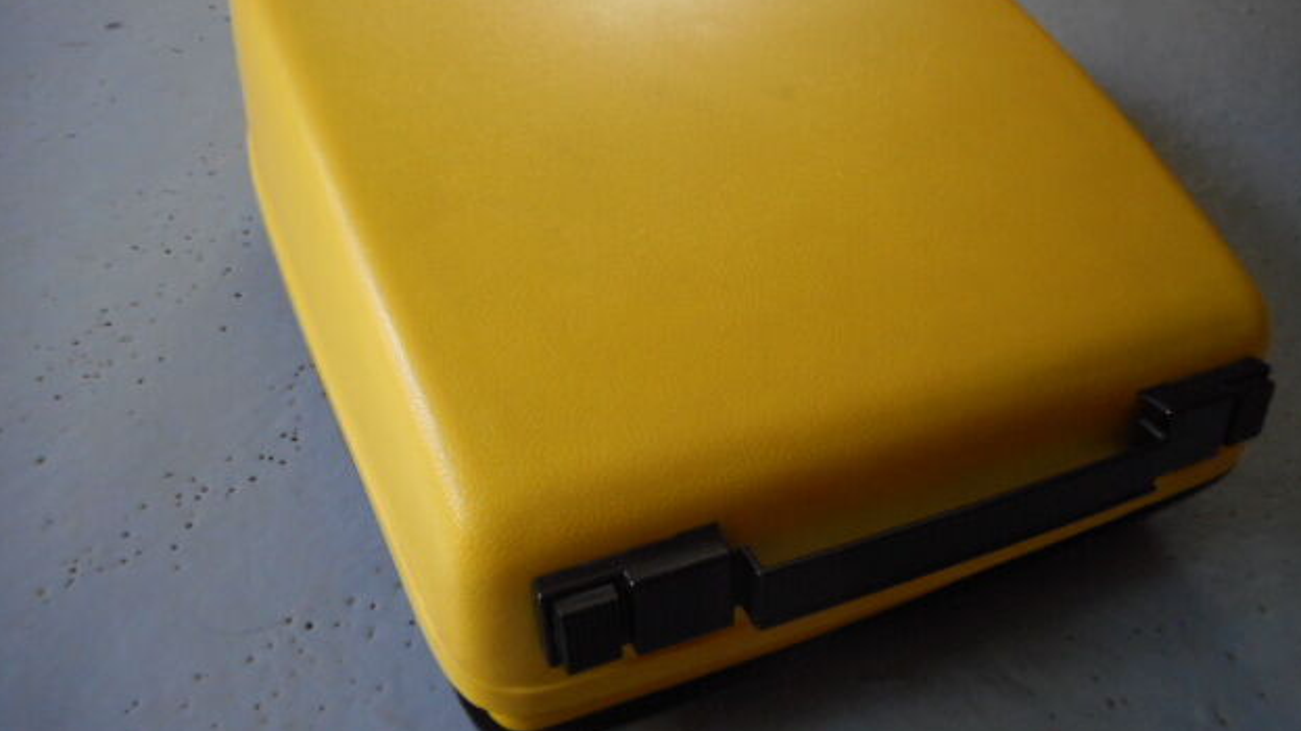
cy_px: 326
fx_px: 966
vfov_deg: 41.4
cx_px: 660
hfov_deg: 67.9
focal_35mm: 28
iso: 320
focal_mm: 4.5
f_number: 3.7
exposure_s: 1/30
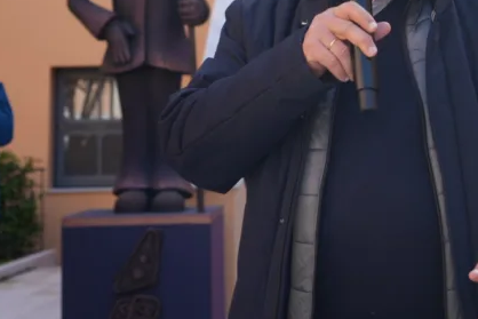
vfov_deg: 14.4
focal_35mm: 93
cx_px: 387
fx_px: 1235
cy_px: -19
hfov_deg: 21.6
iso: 125
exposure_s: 1/250
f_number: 4.5
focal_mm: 38
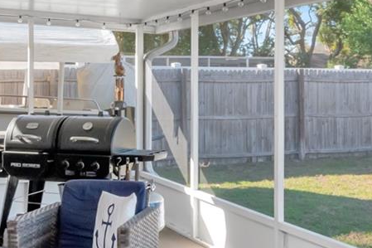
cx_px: 150
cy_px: 93
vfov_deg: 23.0
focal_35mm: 59
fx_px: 607
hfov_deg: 34.0
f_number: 9
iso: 1000
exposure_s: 1/200
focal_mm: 11
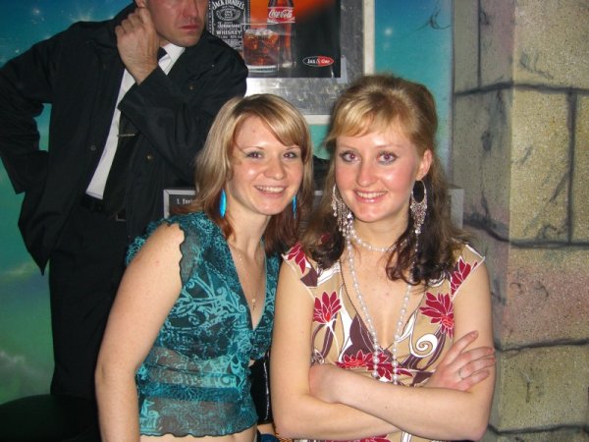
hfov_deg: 49.0
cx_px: 294
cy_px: 221
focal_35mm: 38
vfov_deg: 37.7
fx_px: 647
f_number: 2.8
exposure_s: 1/60
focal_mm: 7.9
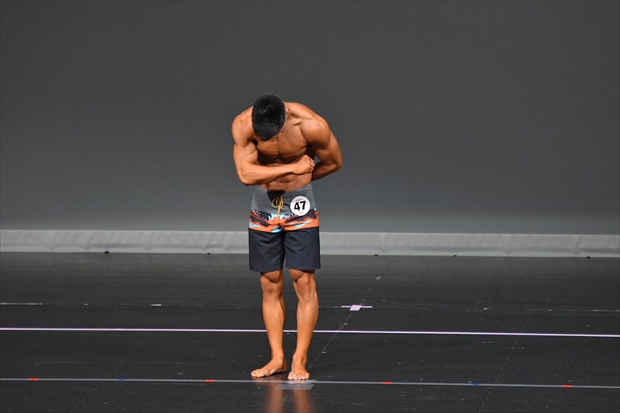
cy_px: 206
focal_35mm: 315
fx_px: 5422
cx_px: 310
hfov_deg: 6.5
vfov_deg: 4.4
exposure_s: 1/400
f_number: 5.6
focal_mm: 210
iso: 4000
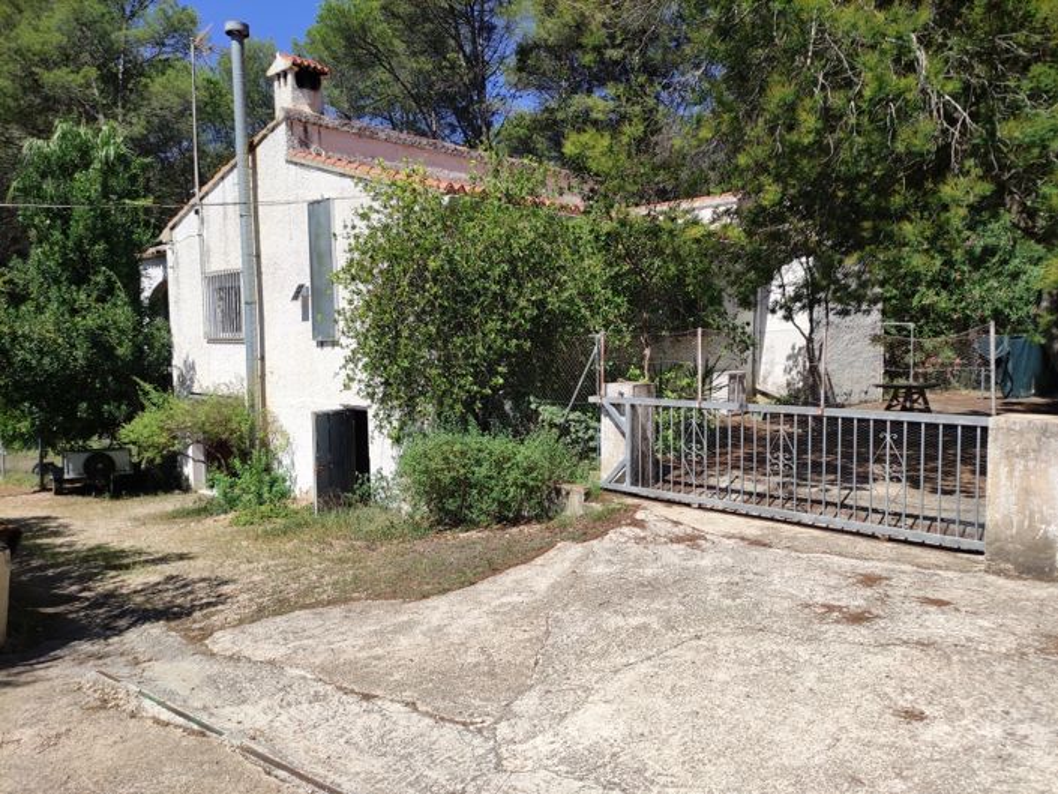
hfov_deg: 69.4
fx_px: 764
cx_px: 529
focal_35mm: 25
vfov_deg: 54.9
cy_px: 397
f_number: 1.89
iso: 50
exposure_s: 1/1965
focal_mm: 5.43
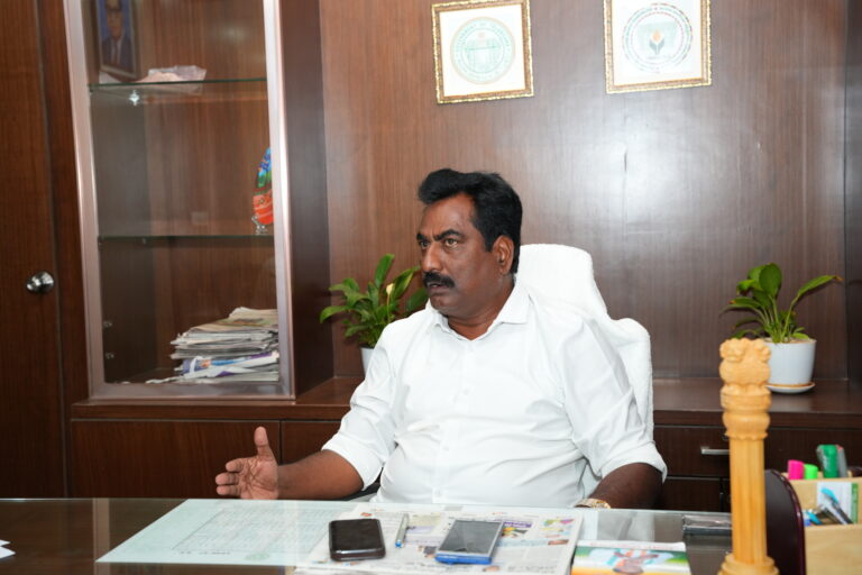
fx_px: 1025
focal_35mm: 43
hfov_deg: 45.6
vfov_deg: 31.3
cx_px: 431
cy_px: 288
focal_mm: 42.8
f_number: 4
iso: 1600
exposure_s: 1/160
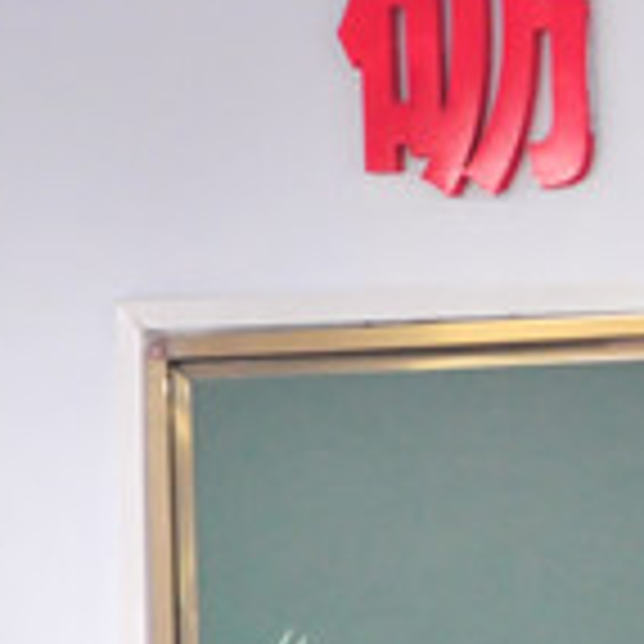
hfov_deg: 4.5
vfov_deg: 4.6
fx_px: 7998
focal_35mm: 380
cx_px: 1428
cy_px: 901
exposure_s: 1/13
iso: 1600
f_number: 6.3
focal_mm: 56
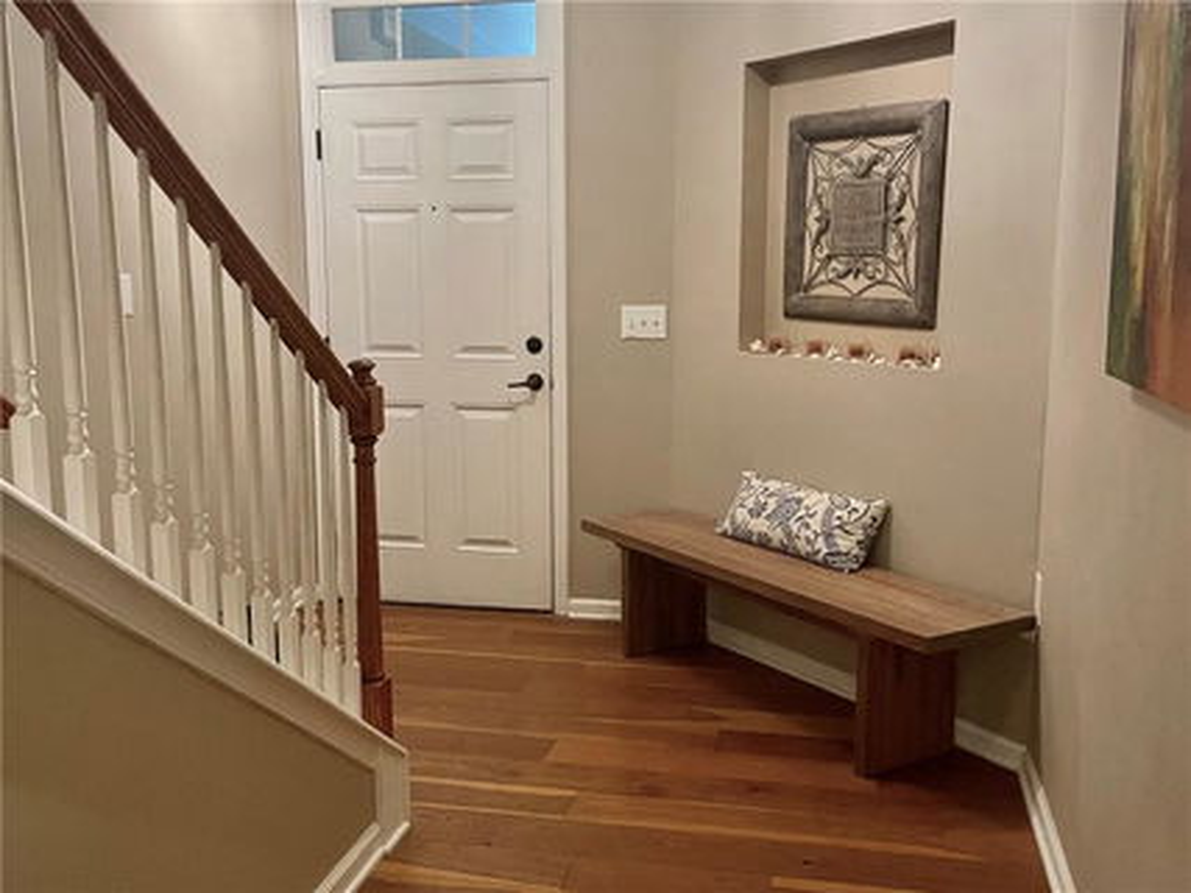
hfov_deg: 67.3
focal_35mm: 26
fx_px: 894
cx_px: 596
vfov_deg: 53.0
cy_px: 446
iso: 400
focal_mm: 4.2
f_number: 1.6
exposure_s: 1/60
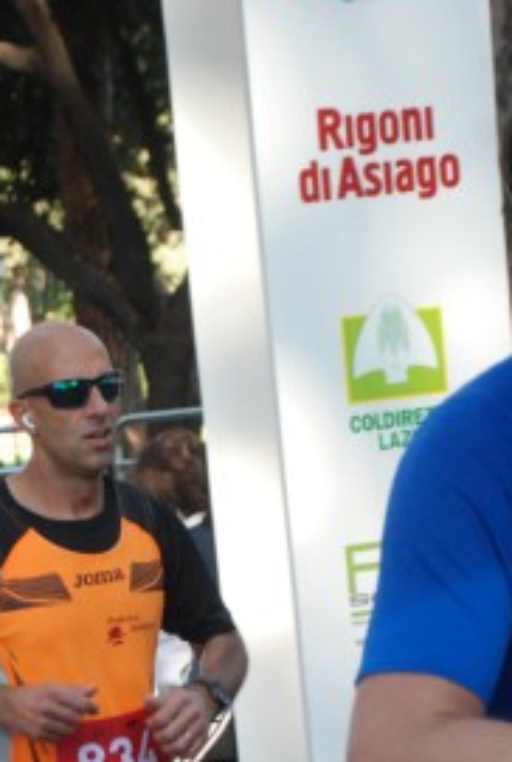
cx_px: 30
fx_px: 3523
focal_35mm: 166
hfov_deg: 8.3
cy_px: 776
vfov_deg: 12.2
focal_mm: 50
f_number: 5
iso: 1000
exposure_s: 1/320
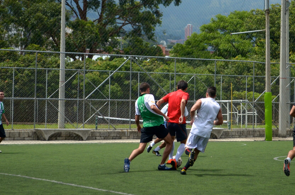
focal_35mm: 127
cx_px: 167
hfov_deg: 16.2
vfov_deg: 10.7
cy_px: 49
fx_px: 1037
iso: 400
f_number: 5.6
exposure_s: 1/2000
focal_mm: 55
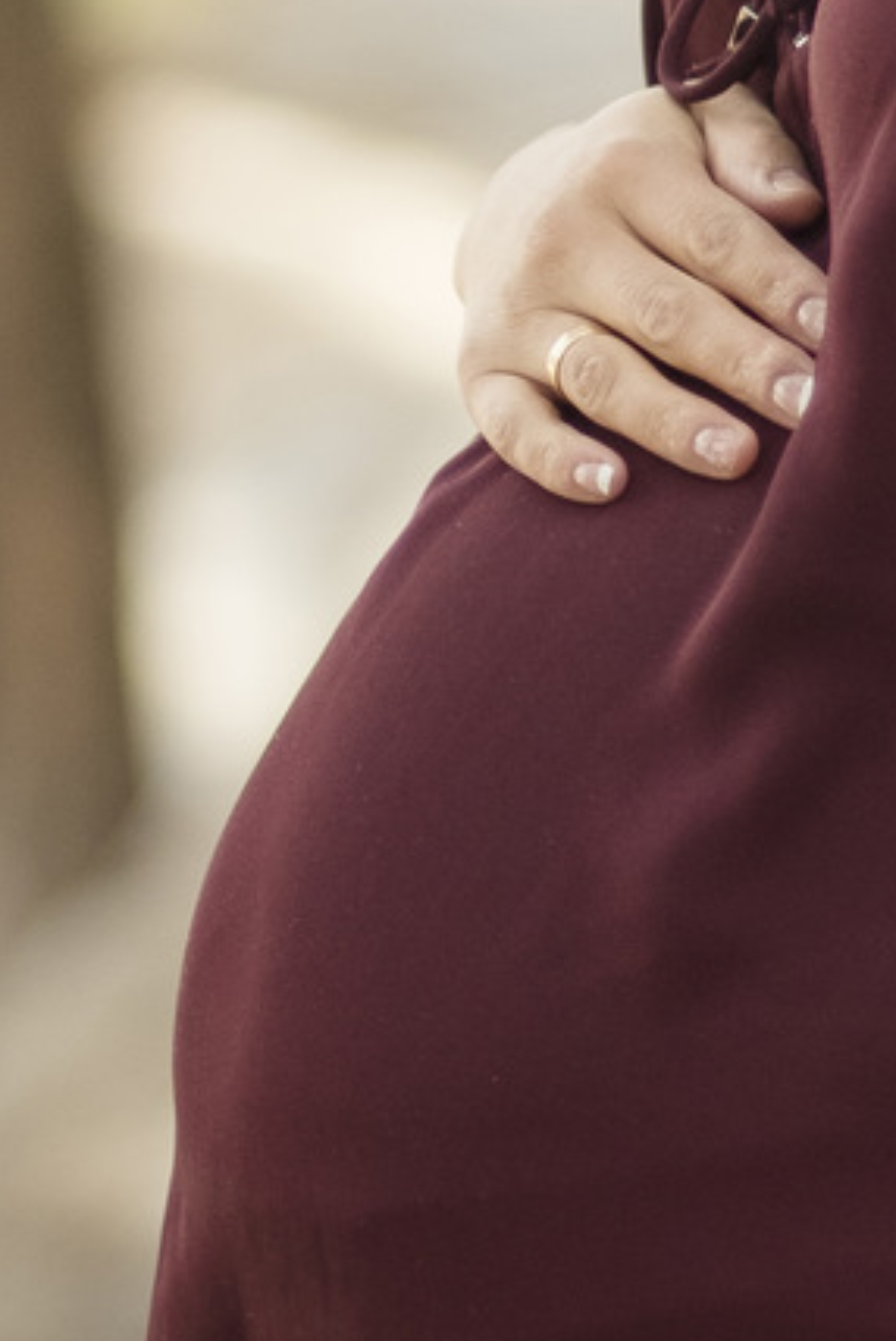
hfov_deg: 3.9
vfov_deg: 5.8
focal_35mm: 353
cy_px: -207
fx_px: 13156
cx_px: 1015
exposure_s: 1/4000
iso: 320
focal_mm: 56
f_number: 1.2
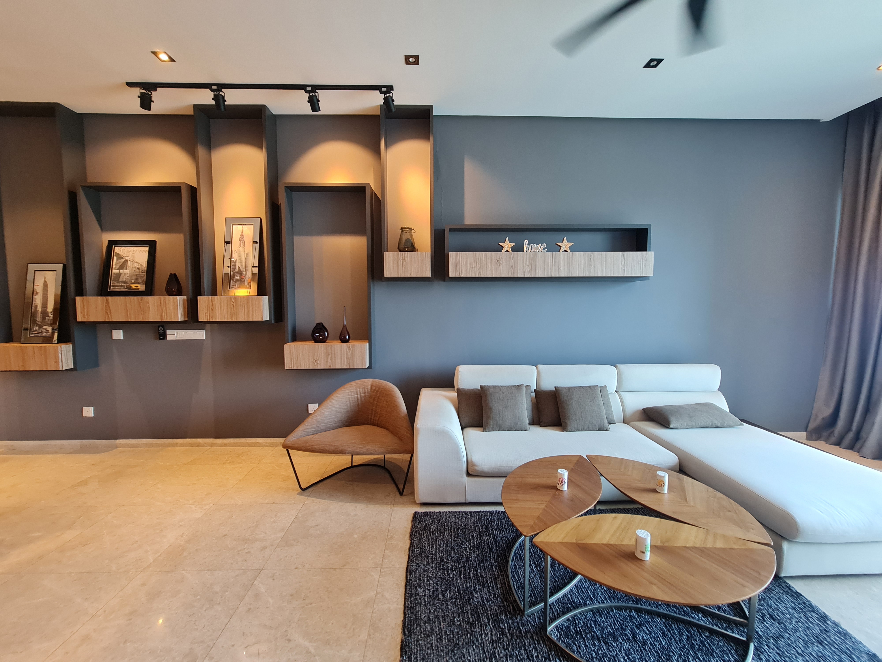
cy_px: 331
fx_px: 331
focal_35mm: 13
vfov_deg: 89.9
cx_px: 441
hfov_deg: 106.2
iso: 200
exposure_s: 1/50
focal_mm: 2.2
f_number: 2.2
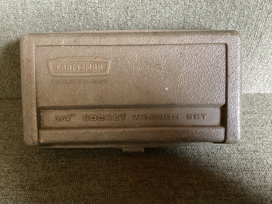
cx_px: 136
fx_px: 244
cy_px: 102
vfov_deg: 45.4
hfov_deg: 58.3
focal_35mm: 31
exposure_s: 1/25
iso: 400
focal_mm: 3.3
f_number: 2.4
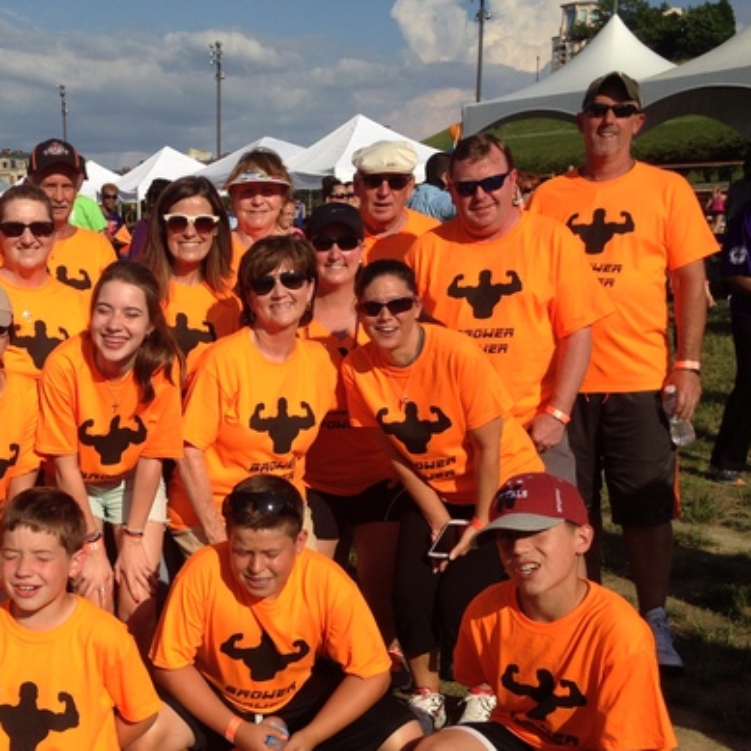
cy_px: 450
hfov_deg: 30.9
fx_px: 1325
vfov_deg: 31.5
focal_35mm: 54
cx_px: 156
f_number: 2.4
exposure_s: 1/2463
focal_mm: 4.12
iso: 50
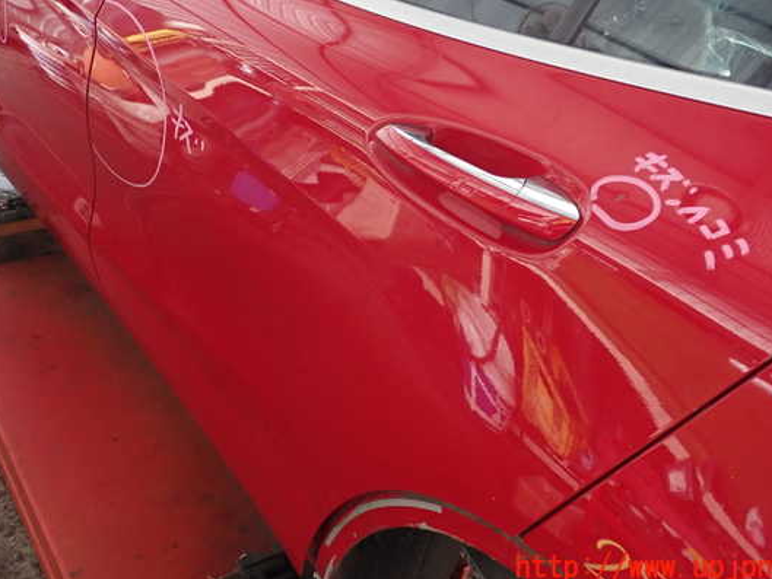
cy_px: 258
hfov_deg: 53.9
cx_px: 407
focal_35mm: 34
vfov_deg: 41.8
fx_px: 758
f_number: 2.3
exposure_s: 1/30
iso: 200
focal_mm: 5.4
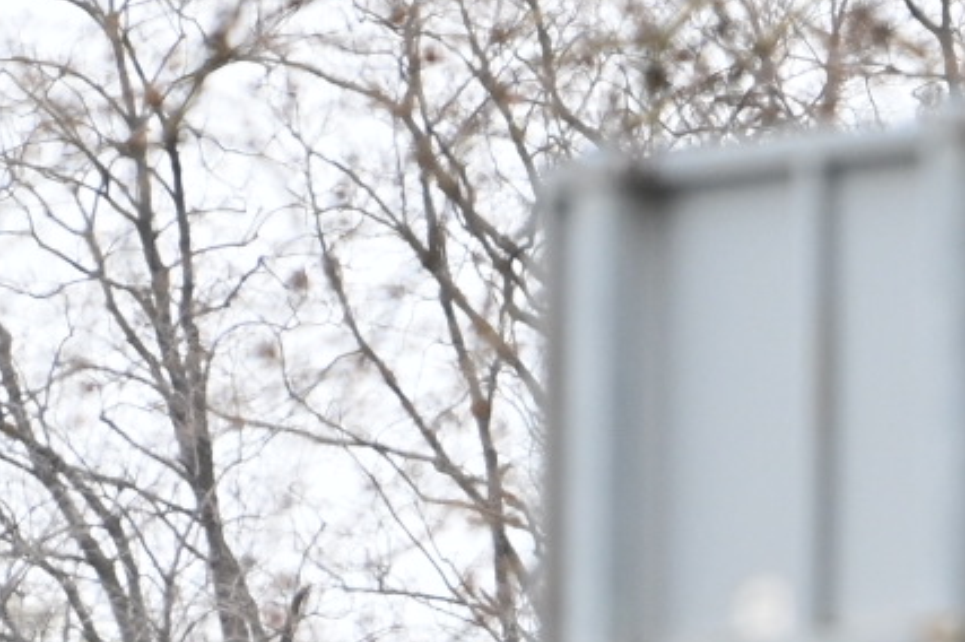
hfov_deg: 1.4
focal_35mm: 1519
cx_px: 1846
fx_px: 40685
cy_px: 1761
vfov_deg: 0.9
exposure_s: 1/320
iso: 500
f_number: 4
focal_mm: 200
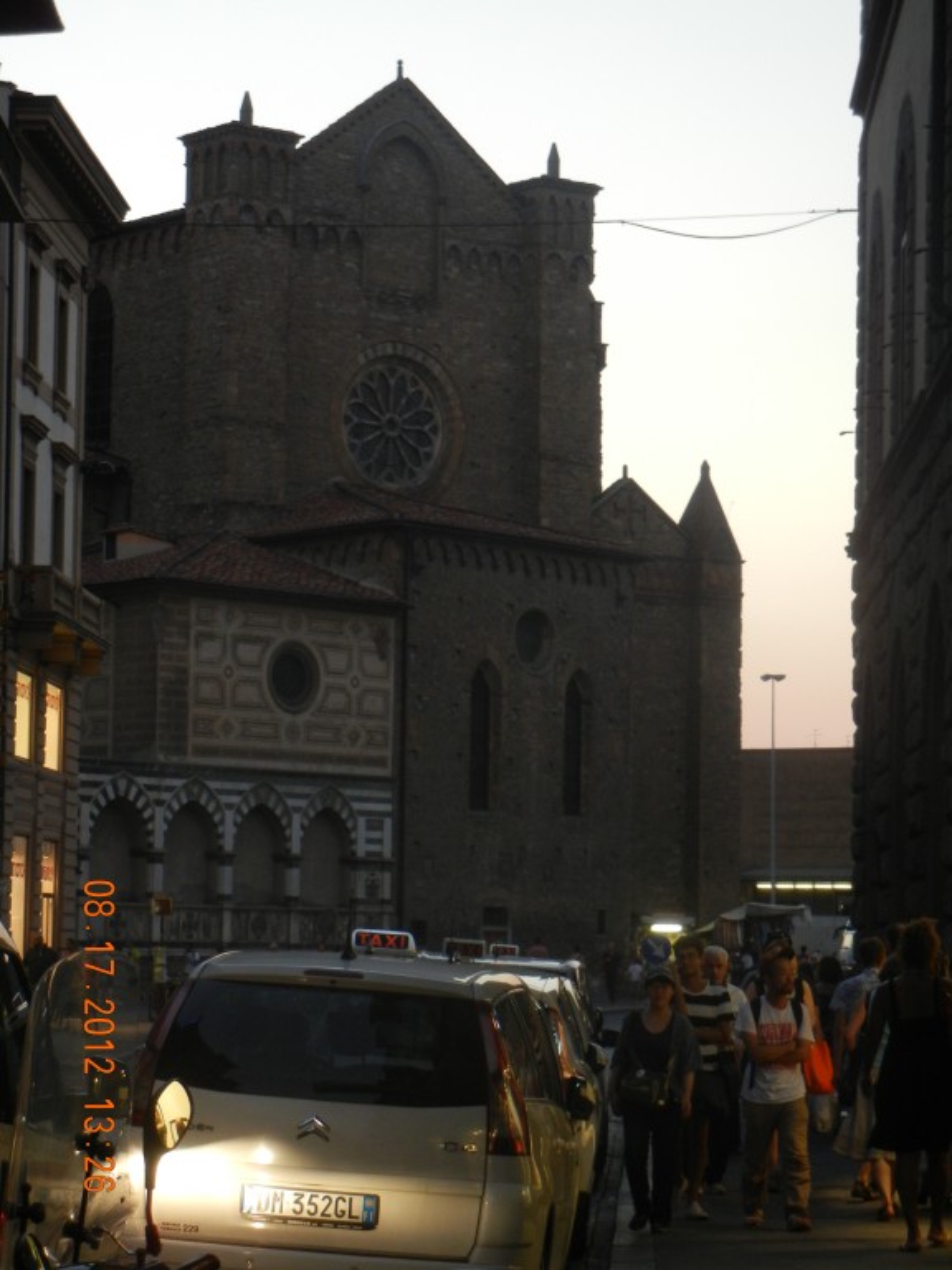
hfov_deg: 14.5
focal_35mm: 102
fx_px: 3740
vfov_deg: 19.3
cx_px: 476
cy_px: 635
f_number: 4.5
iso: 392
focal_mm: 18.3
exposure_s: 1/34.6
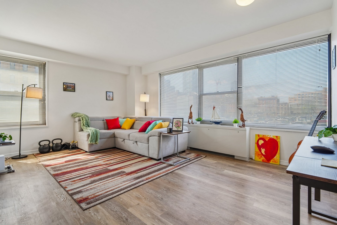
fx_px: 150
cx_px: 168
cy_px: 112
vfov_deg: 73.7
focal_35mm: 16
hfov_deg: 96.7
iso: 400
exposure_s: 1/30
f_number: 8
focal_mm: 16
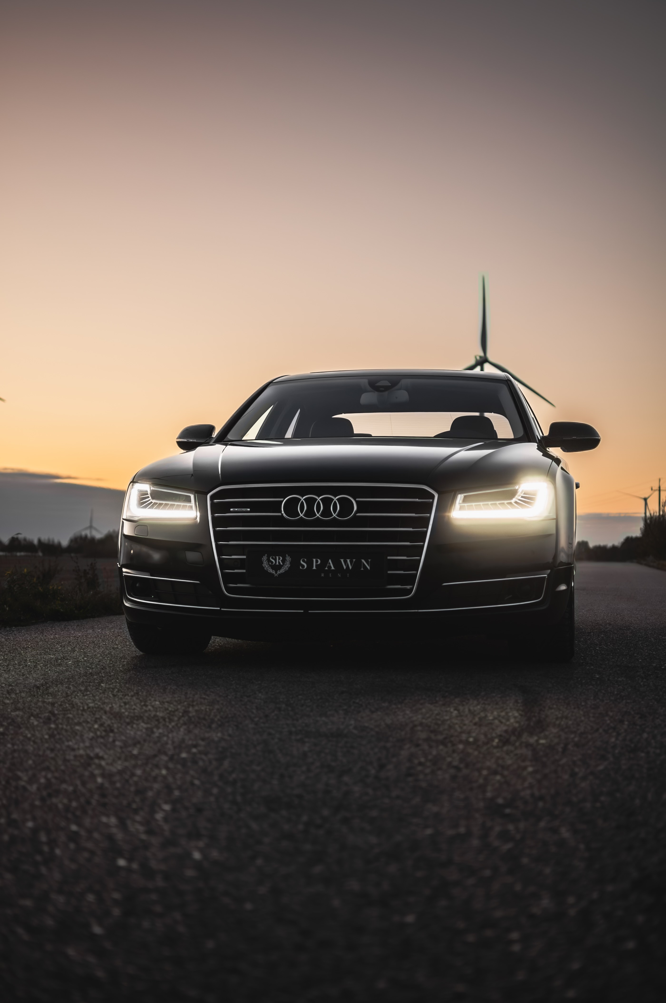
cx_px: 333
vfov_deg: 37.9
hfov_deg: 25.7
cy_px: 502
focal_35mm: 52
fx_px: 1460
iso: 200
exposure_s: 1/200
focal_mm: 35
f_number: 1.8
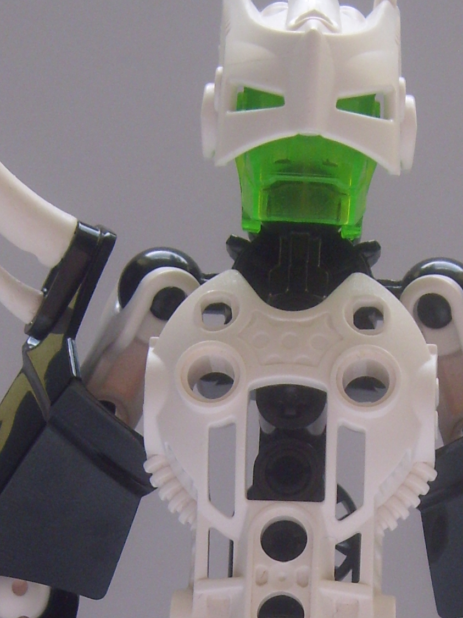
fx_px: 1605
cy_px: 689
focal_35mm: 90
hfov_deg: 16.4
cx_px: 315
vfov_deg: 20.7
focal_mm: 6.3
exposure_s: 1/30
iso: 100
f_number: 3.5
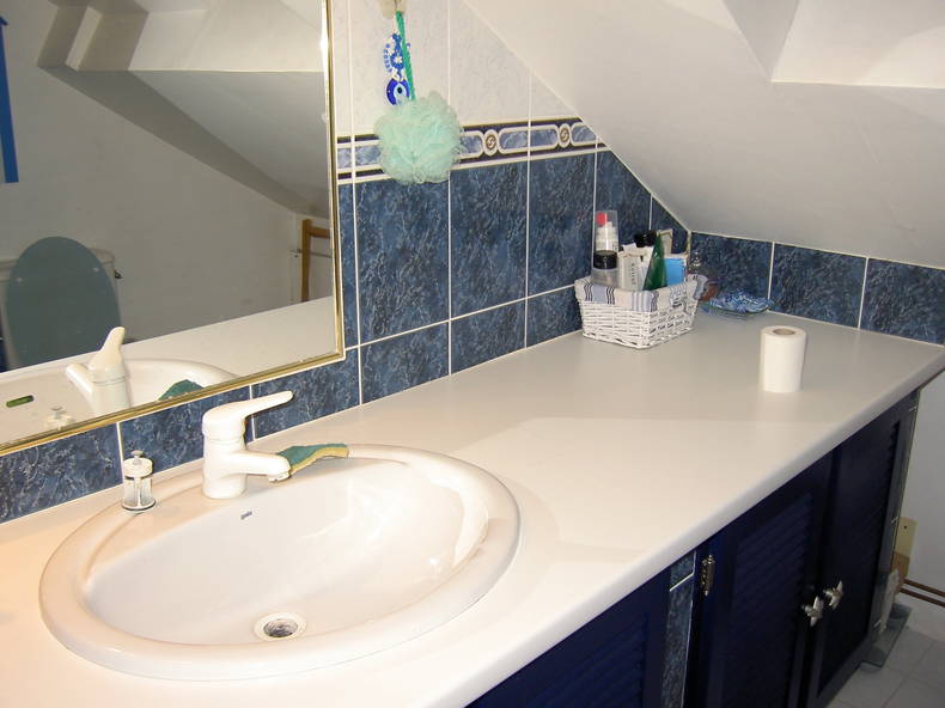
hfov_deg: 54.0
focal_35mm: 34
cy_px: 354
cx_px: 472
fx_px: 928
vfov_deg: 41.8
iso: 100
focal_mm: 5.6
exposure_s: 1/60
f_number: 2.8
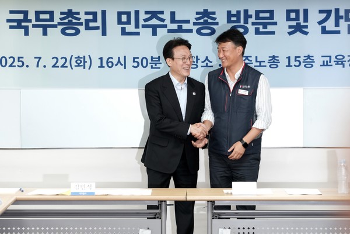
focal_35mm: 135
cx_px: 175
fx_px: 1312
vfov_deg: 10.2
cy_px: 117
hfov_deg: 15.2
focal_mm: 90
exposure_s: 1/125
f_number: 4.5
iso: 2000
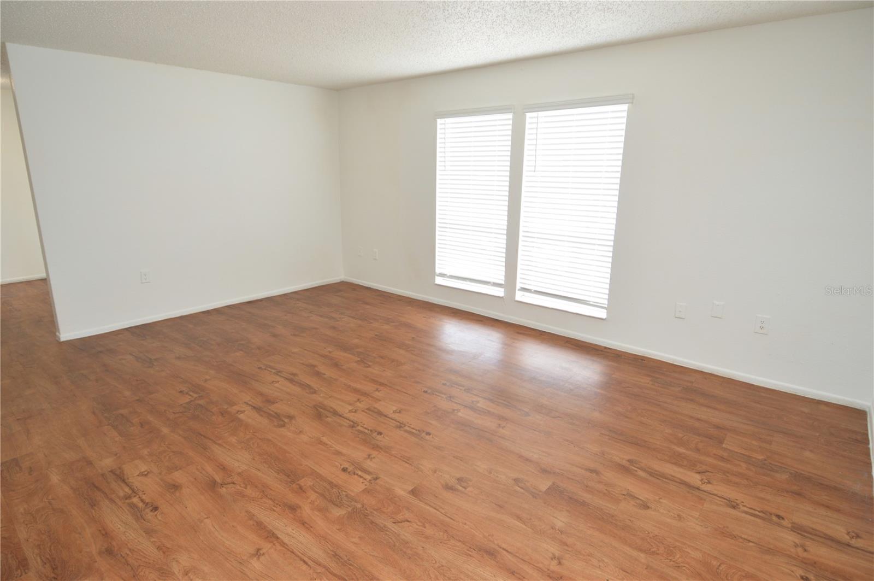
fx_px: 437
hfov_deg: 90.1
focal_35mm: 18
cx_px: 437
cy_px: 290
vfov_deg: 67.3
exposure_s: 1/80
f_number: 4.5
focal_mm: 12
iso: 400
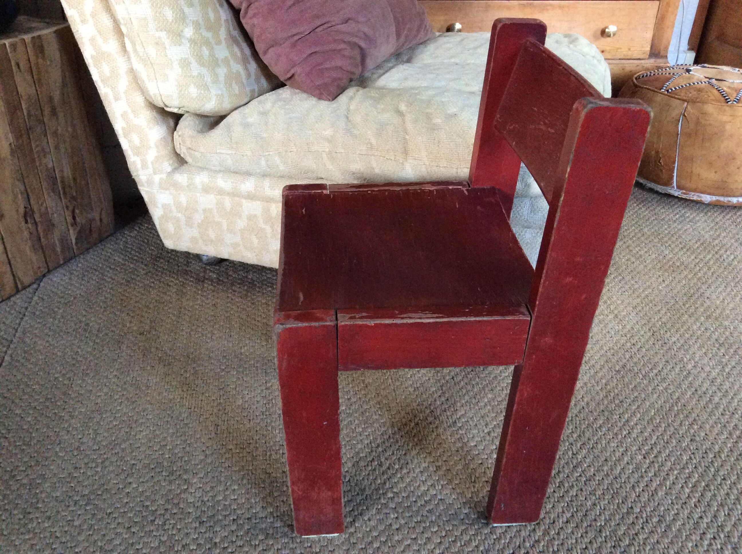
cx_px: 371
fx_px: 685
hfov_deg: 56.9
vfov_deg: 44.1
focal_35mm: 32
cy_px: 277
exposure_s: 1/25
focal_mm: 3.3
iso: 250
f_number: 2.4
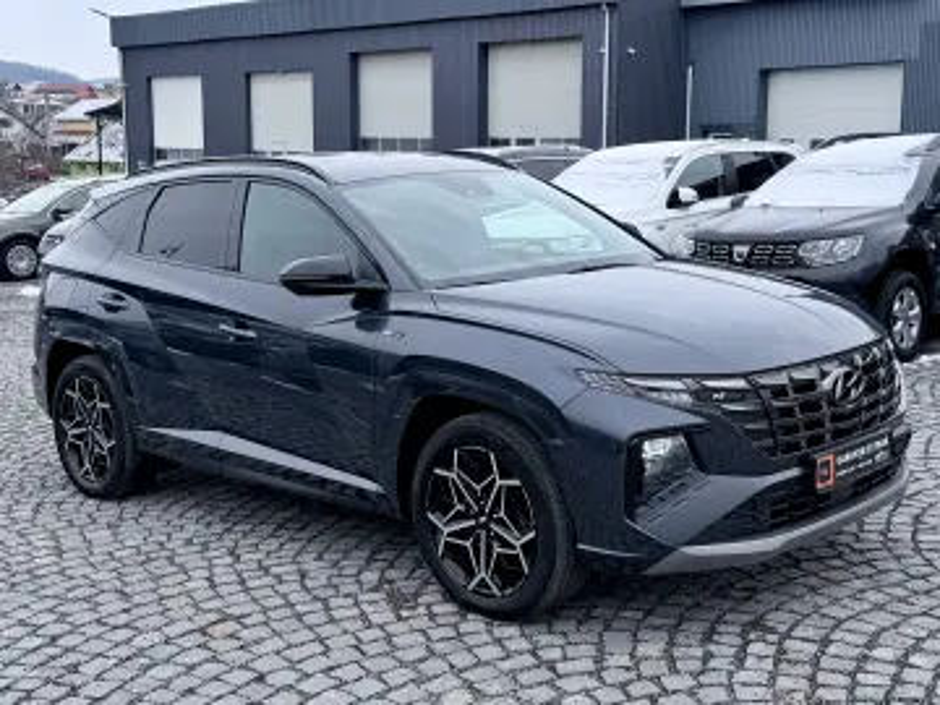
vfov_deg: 56.8
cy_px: 352
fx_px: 652
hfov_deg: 71.6
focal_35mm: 24
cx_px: 470
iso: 80
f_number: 1.78
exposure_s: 1/3279
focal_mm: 6.76
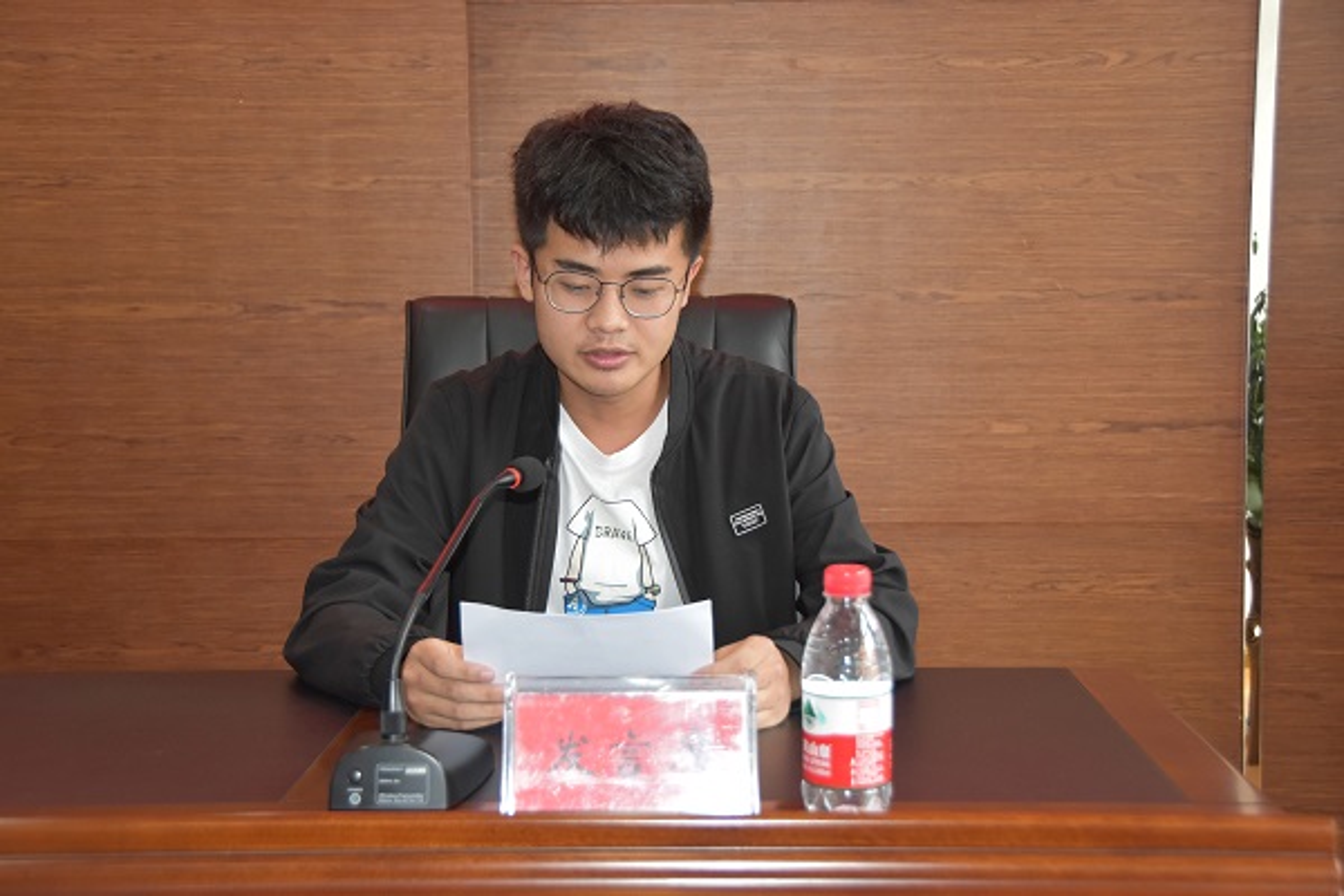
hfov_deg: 36.9
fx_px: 2016
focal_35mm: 54
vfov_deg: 25.1
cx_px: 672
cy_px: 448
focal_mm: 36
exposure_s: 1/60
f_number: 4.2
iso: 1400
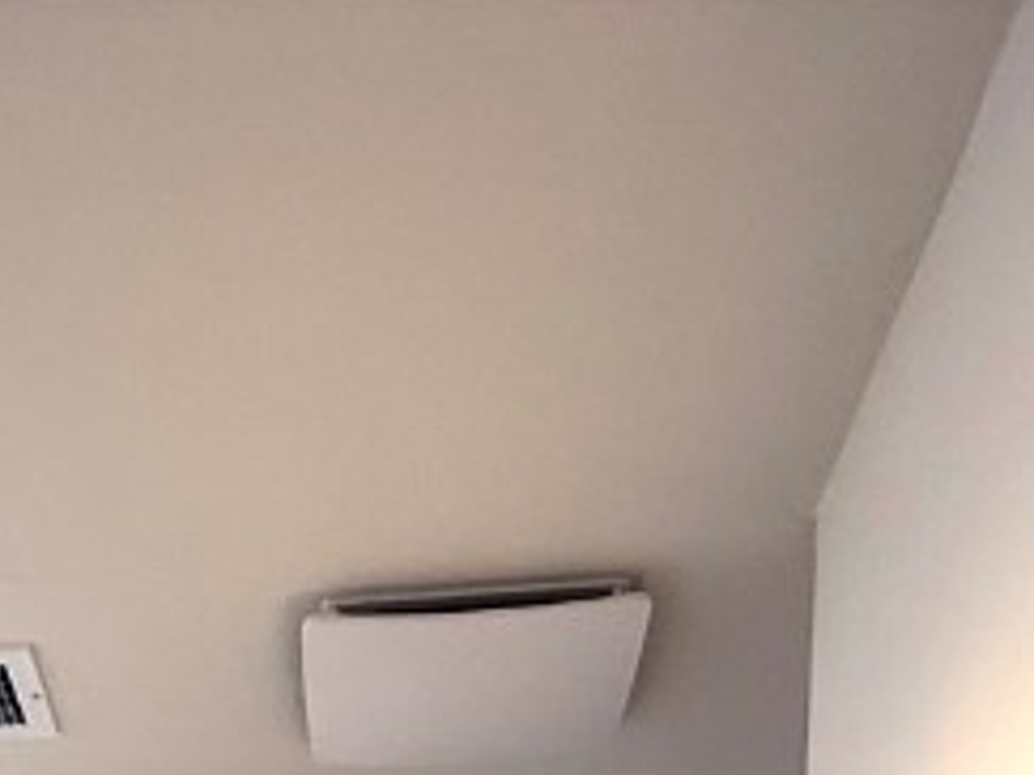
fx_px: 1761
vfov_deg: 17.0
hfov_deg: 31.2
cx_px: 102
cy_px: 1618
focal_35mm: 59
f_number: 2.2
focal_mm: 2.22
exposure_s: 1/120
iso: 160
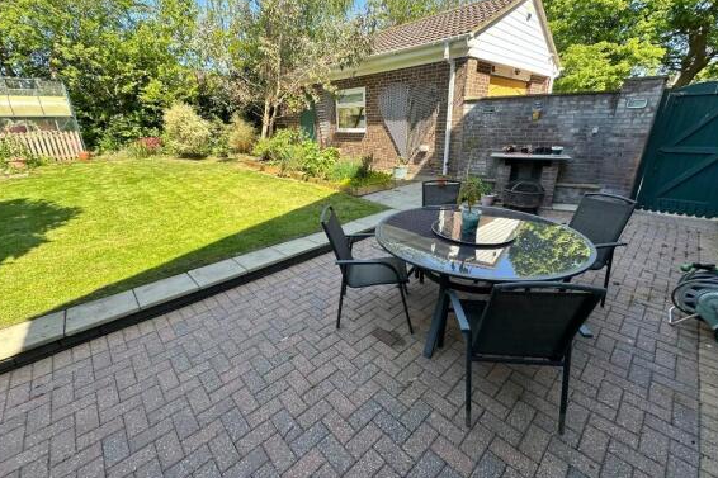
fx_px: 299
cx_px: 355
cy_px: 231
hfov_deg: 100.4
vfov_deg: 77.3
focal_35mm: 15
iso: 40
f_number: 2.2
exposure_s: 1/363
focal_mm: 2.22
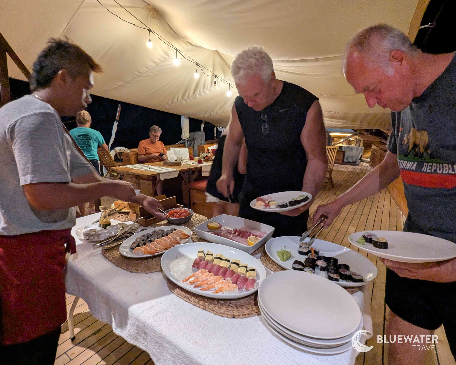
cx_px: 211
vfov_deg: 77.0
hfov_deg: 89.5
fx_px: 229
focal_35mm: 17
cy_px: 180
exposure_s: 1/25.8
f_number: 2.2
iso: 556
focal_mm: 2.35
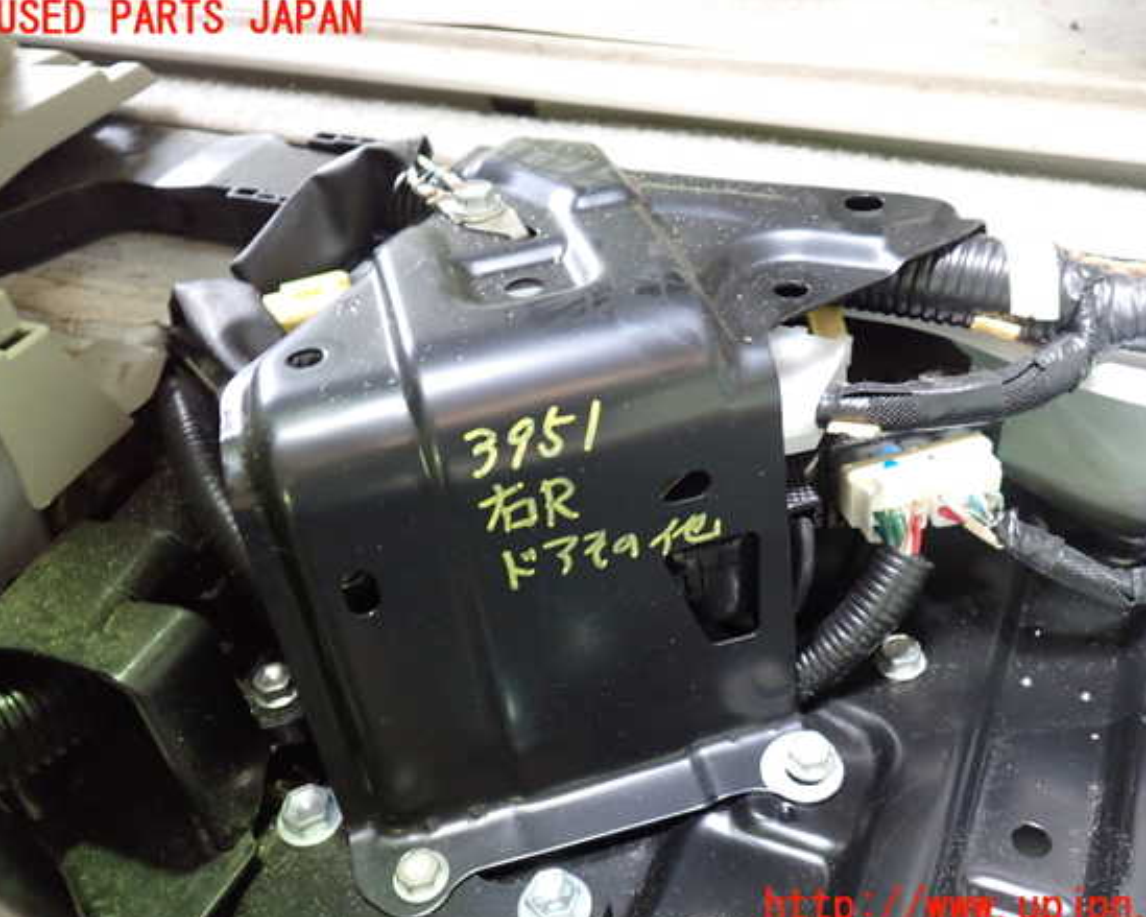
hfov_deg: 55.6
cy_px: 464
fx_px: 1085
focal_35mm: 32
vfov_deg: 45.8
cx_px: 610
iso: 800
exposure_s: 1/13
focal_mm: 5.4
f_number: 2.3
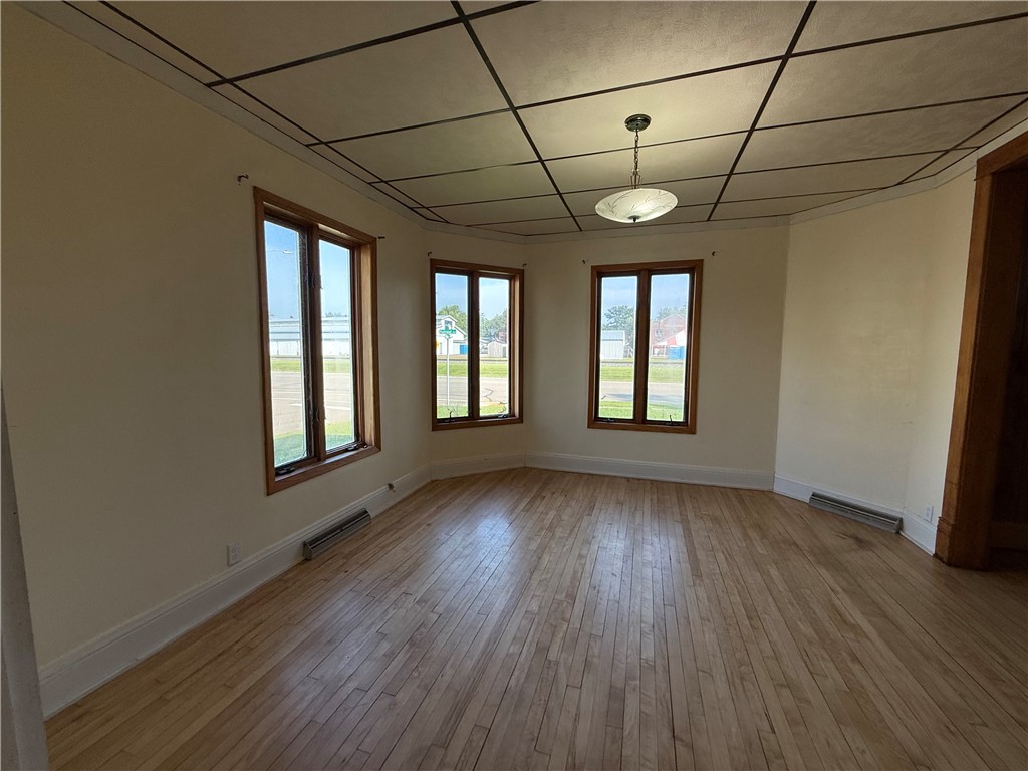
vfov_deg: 85.7
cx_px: 514
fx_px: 416
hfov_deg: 102.1
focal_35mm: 14
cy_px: 386
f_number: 2.2
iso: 64
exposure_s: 1/241
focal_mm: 2.22
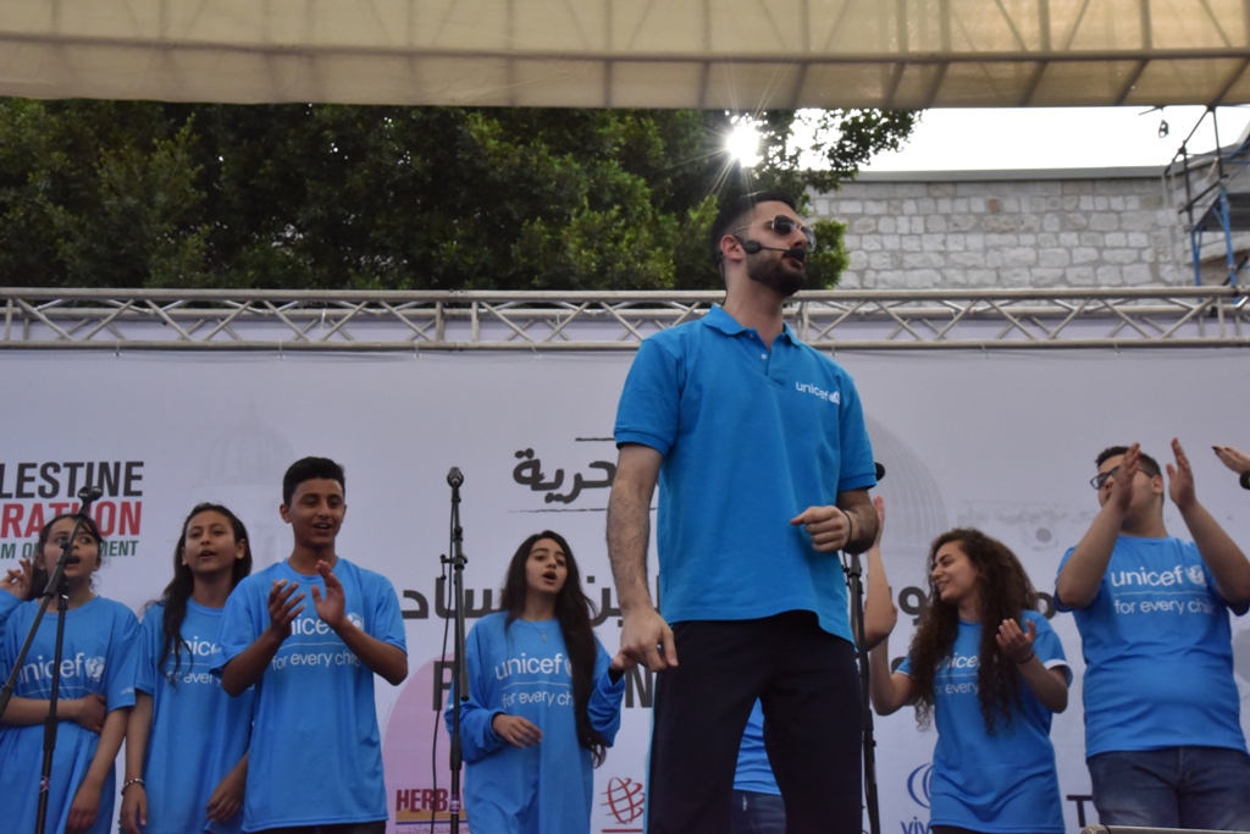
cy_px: 417
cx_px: 625
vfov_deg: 26.0
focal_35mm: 52
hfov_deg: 38.2
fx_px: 1806
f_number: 16
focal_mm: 52
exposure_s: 1/1000
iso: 2500
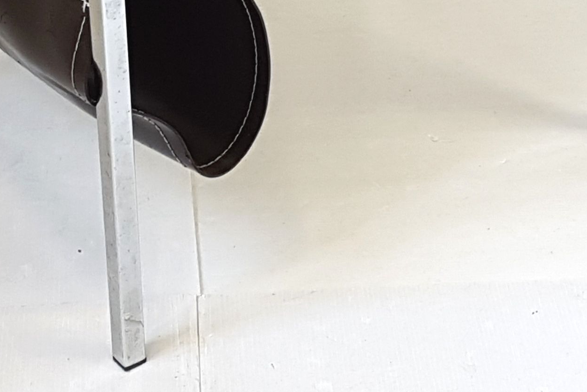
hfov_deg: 32.4
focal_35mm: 62
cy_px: -89
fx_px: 1011
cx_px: 286
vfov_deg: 20.4
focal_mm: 4.2
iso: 80
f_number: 1.7
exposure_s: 1/50
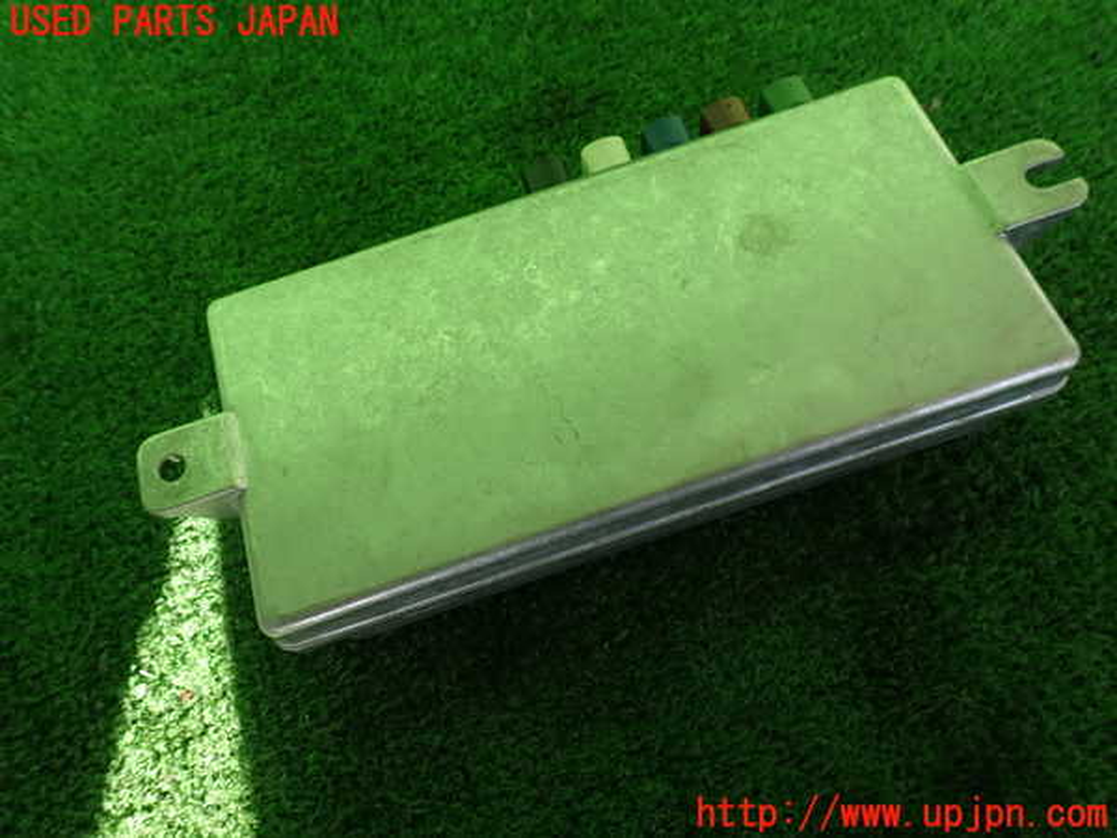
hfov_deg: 69.4
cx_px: 558
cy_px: 419
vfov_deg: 54.9
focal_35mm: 25
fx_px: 807
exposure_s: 1/200
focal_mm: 4.5
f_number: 2.8
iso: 100
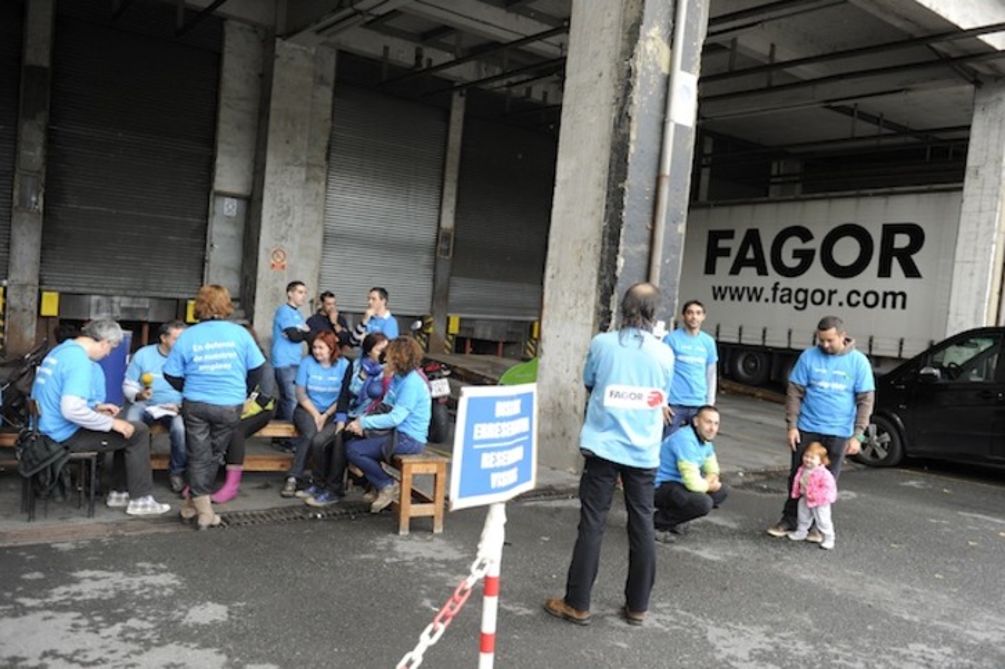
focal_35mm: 29
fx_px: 809
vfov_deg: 44.9
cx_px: 502
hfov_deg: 63.7
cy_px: 334
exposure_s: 1/160
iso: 800
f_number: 3.2
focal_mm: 29
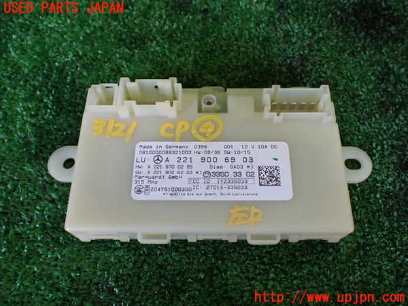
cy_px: 153
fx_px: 354
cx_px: 204
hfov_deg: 60.0
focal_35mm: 30
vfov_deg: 46.8
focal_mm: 5.4
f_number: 2.3
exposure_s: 1/125
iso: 400
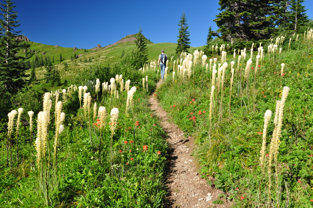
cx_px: 156
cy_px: 104
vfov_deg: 47.8
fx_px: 234
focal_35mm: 27
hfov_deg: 67.4
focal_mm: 18
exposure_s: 1/30
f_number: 11
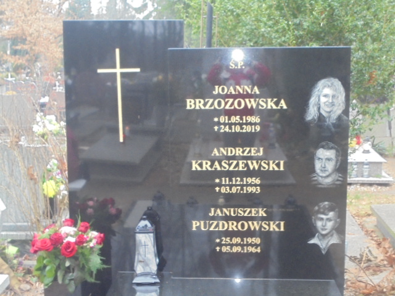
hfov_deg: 38.9
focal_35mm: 49
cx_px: 198
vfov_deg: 29.7
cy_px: 148
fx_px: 559
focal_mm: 8.9
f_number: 4.8
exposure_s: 1/8
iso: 400
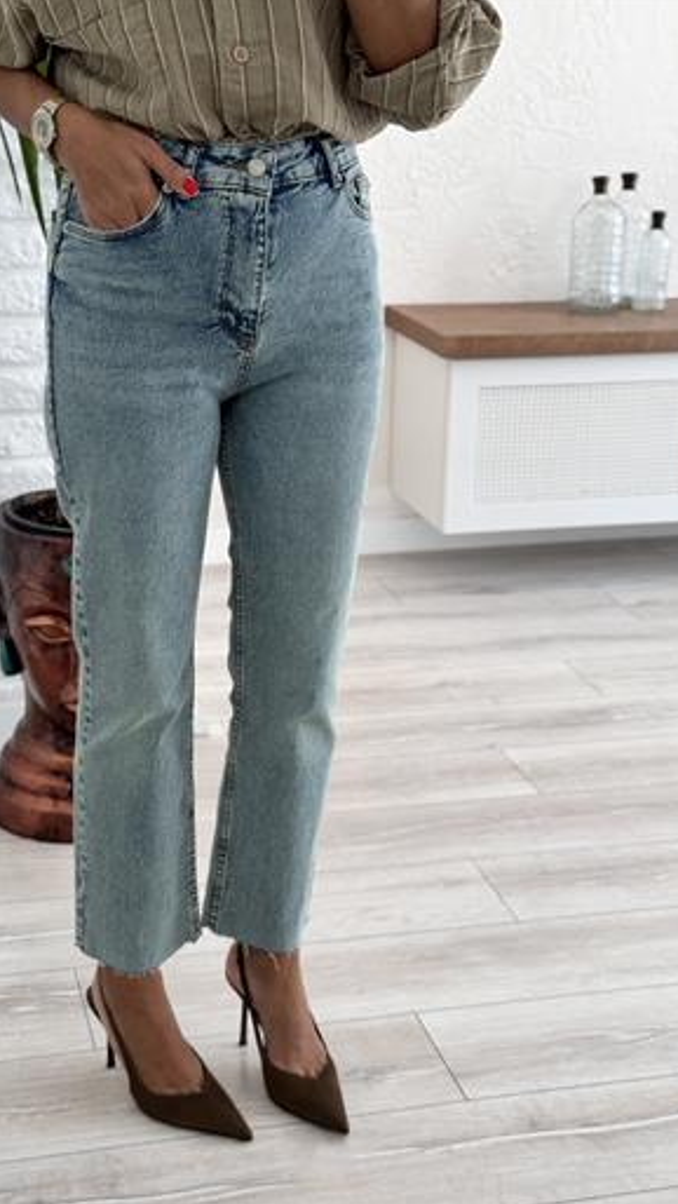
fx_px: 1692
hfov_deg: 22.6
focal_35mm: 53
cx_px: 263
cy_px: 601
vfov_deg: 39.2
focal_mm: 6.76
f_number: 1.78
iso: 64
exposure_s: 1/154
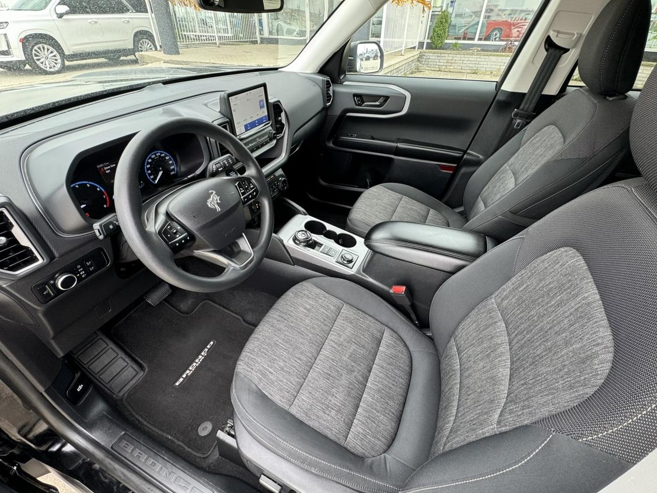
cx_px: 311
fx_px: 285
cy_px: 237
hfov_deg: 98.1
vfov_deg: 81.7
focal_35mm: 15
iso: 125
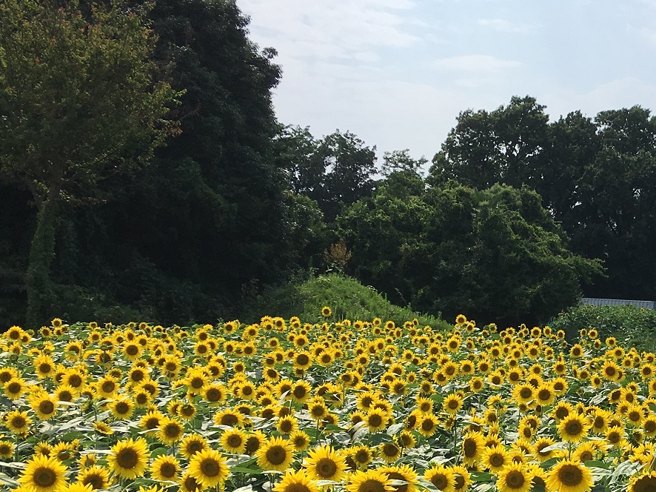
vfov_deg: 21.9
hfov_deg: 28.1
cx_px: 617
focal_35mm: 66
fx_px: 1250
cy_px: 404
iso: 25
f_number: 2.2
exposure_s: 1/2849
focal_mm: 4.15
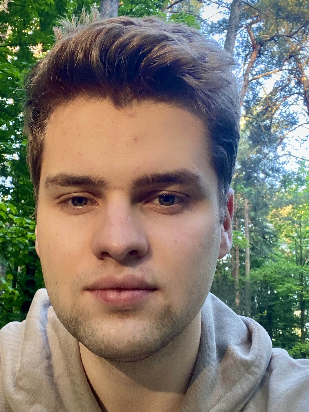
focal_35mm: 45
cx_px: 122
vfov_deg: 42.0
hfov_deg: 32.1
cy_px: 230
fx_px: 536
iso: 200
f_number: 2.2
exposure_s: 1/60
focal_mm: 2.71
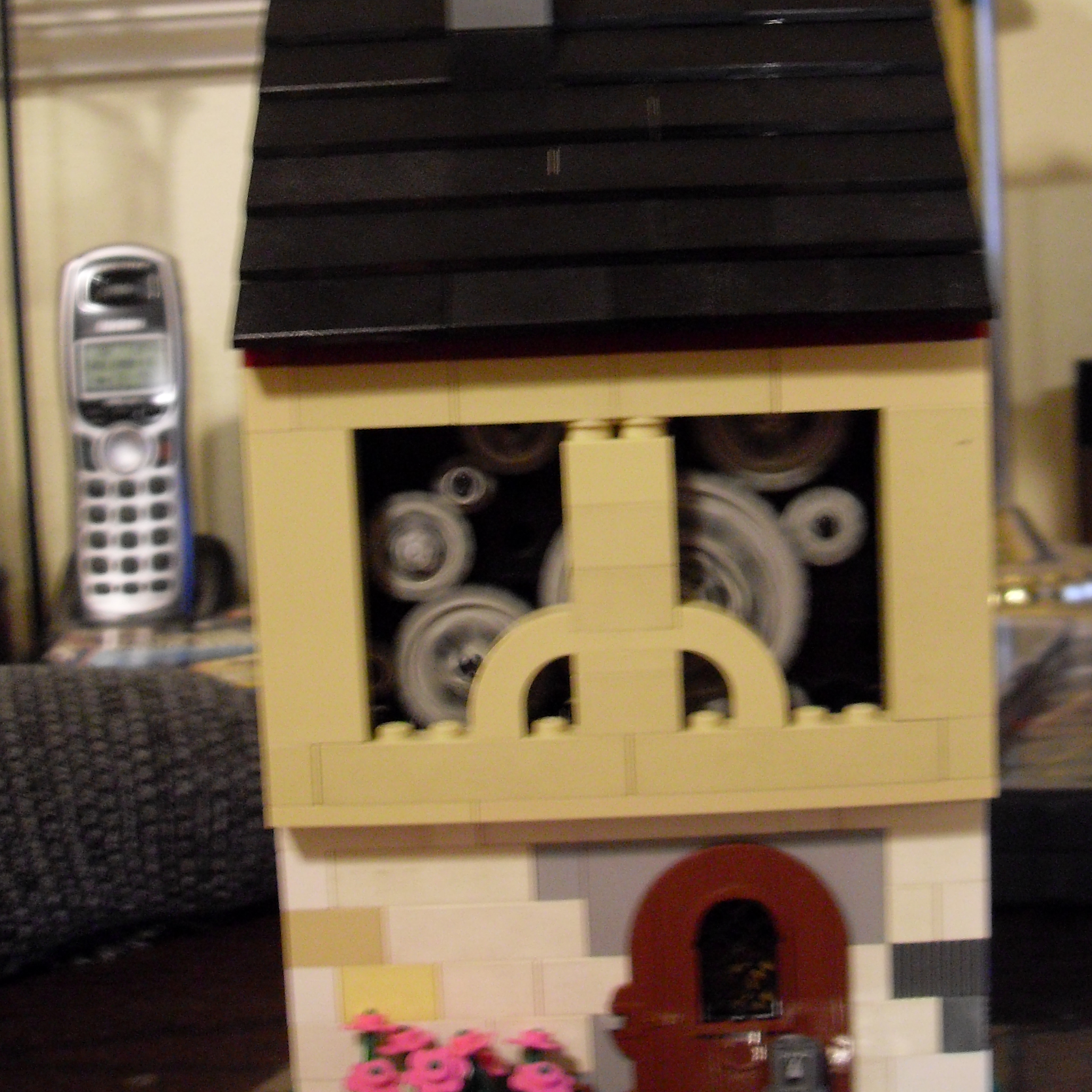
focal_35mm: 52
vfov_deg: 32.8
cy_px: 506
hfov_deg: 32.8
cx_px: 604
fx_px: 1856
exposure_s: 1/3
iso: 200
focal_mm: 6.3
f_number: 2.8
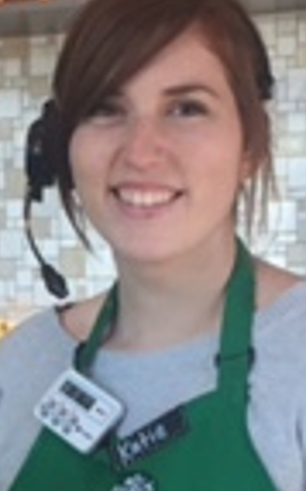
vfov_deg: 14.9
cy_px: 481
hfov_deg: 9.4
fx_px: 1847
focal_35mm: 138
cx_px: -55
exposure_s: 1/40
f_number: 2.2
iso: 32
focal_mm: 4.15
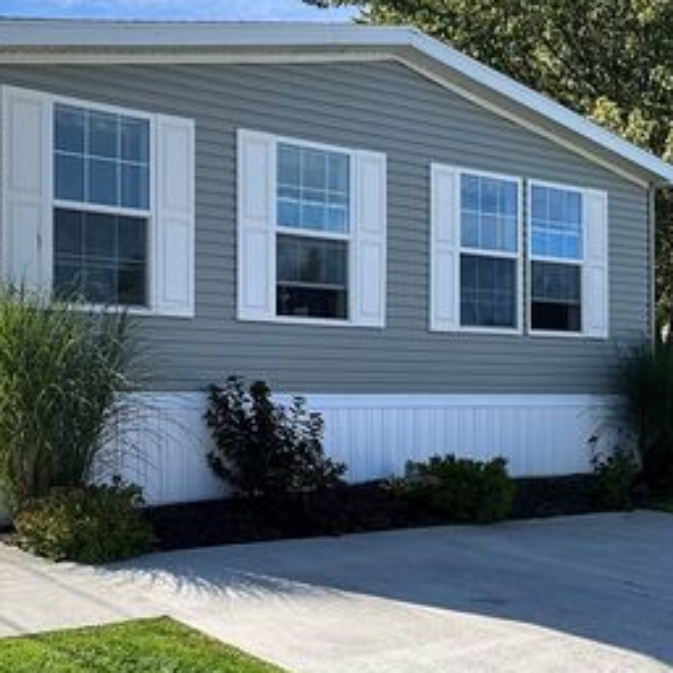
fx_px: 1100
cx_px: 181
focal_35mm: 50
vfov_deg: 34.0
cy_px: 375
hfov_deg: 33.5
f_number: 1.8
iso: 25
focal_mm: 3
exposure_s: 1/1534
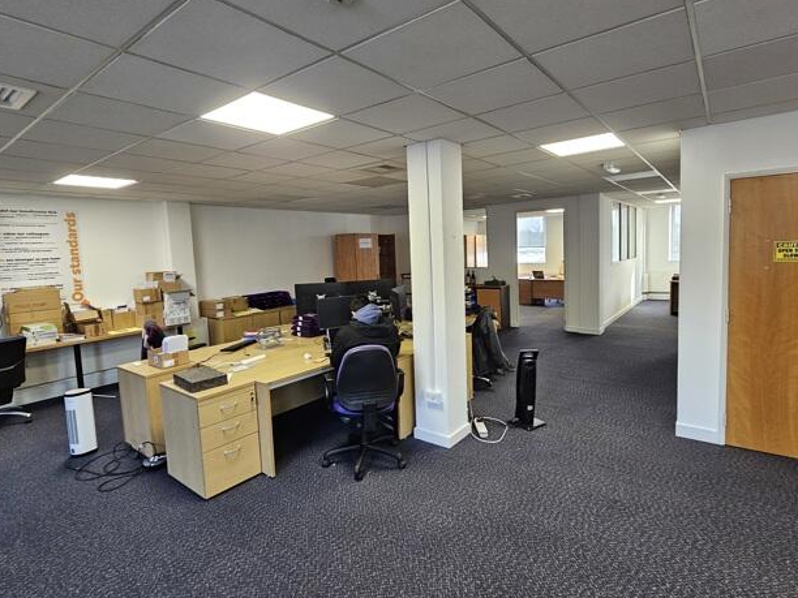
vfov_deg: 74.6
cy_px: 279
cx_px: 402
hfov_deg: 91.0
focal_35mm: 17
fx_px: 392
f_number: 2.2
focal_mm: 2.2
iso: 200
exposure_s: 1/50
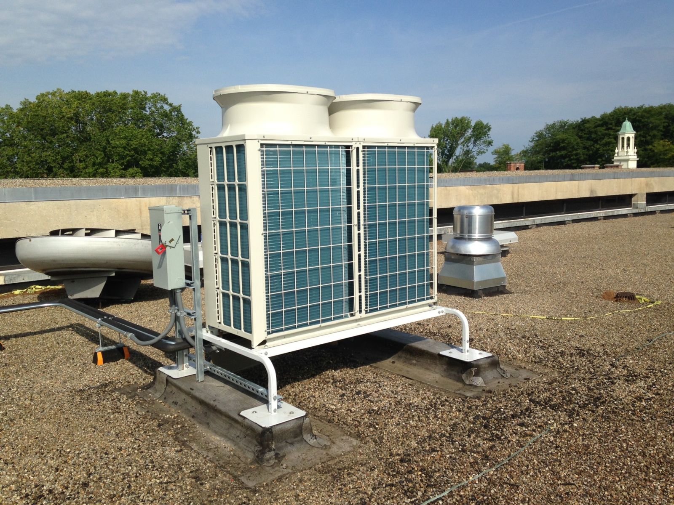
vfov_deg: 42.9
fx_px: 643
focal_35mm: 33
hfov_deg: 55.4
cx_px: 337
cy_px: 252
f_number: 2.4
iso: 50
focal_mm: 4.12
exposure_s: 1/2169
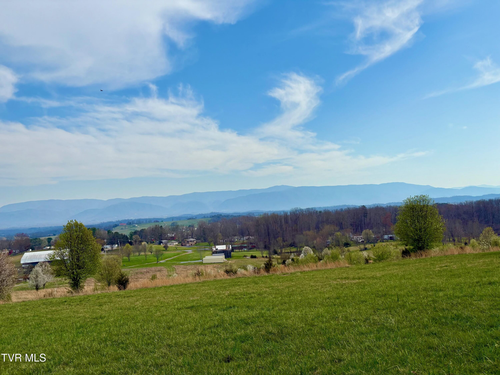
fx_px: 376
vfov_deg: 53.1
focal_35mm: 26
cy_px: 188
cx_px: 250
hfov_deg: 67.3
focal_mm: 5.96
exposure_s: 1/5814
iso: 50
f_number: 1.6
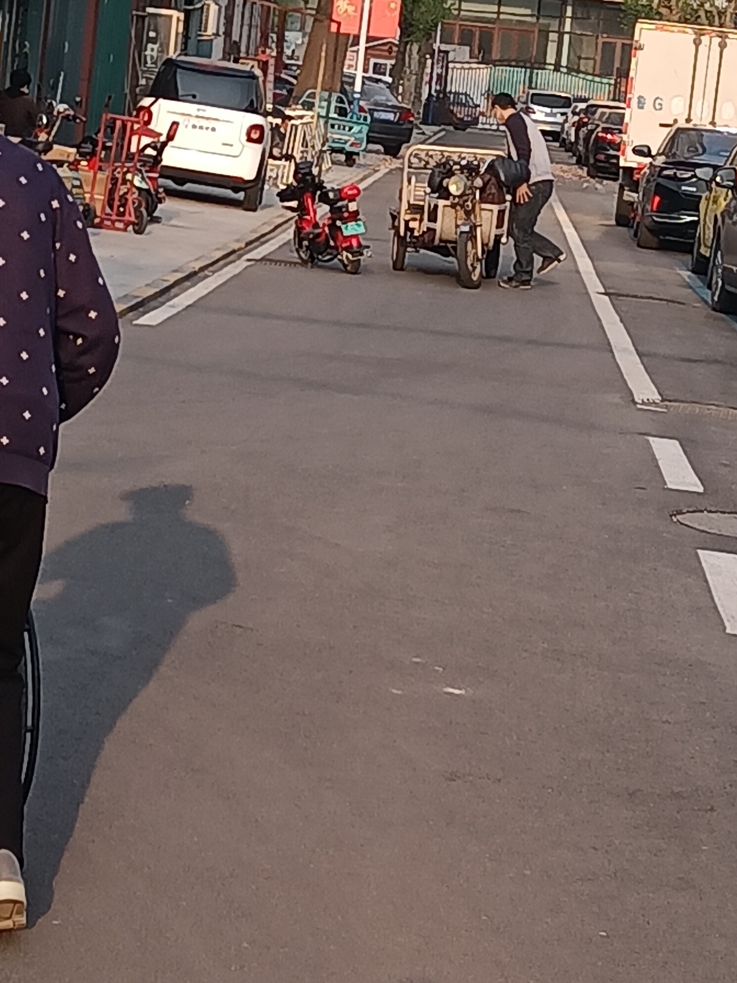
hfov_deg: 12.8
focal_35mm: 115
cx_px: 120
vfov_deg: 16.9
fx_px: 3265
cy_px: 85
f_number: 1.8
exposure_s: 1/329
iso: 100
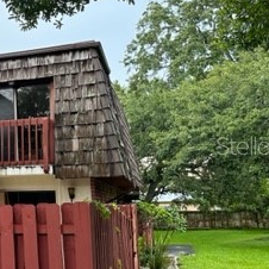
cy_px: 145
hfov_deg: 25.7
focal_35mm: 60
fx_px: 528
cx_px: -52
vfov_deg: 28.6
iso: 125
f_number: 1.78
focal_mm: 6.86
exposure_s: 1/130
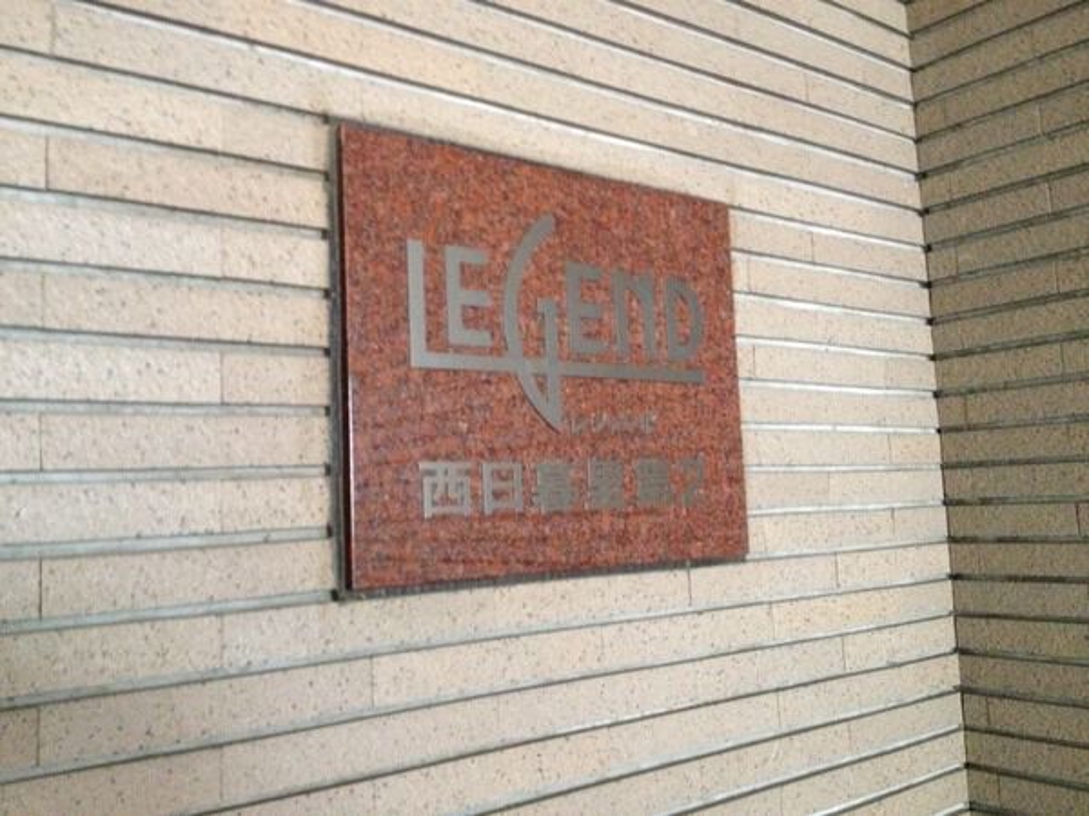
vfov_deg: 40.7
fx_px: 1101
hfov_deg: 52.6
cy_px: 408
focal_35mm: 35
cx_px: 544
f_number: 2.4
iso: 640
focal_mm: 4.28
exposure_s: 1/15
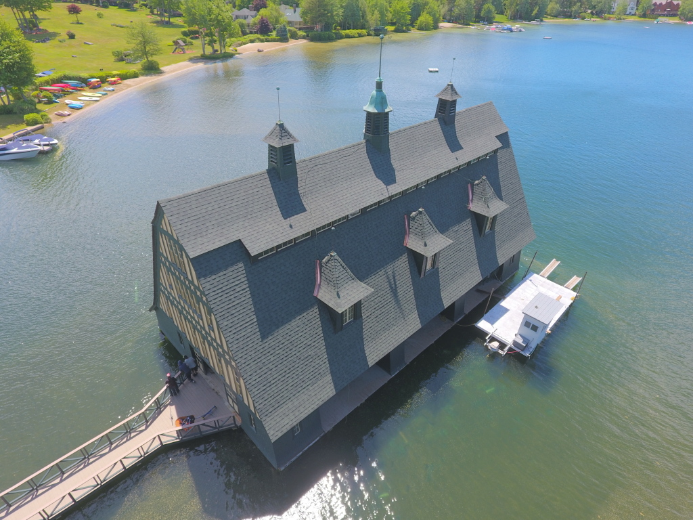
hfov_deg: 81.7
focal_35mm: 20
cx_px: 346
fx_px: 400
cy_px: 260
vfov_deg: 66.0
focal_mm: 3.61
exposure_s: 1/189
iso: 100
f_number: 2.8
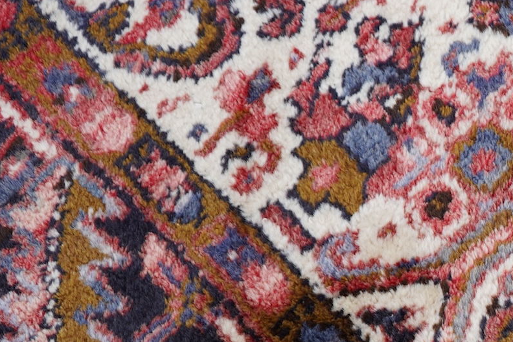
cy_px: 206
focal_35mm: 128
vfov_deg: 10.7
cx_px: 809
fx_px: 1824
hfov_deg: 14.7
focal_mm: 34
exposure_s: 1/160
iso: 125
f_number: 4
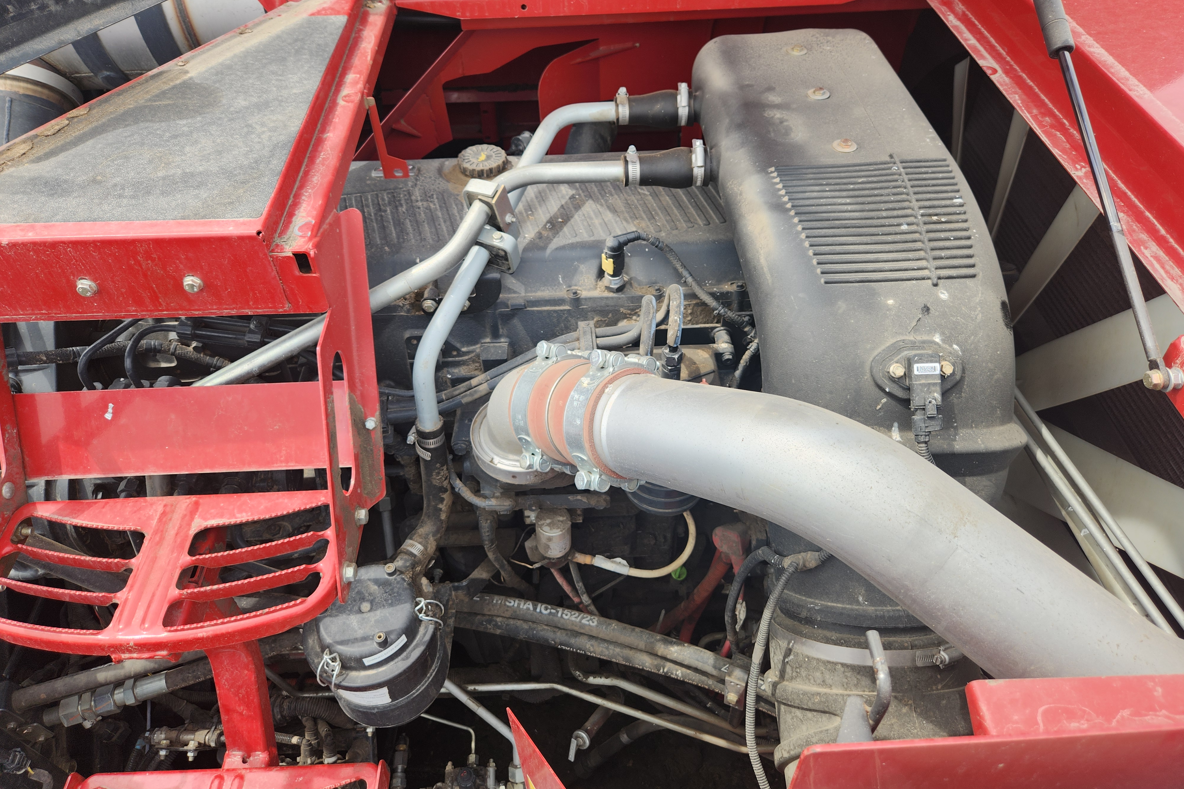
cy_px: 373
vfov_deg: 53.1
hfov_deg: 73.7
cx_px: 593
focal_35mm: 24
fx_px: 789
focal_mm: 5.4
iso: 20
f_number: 1.8
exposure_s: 1/522
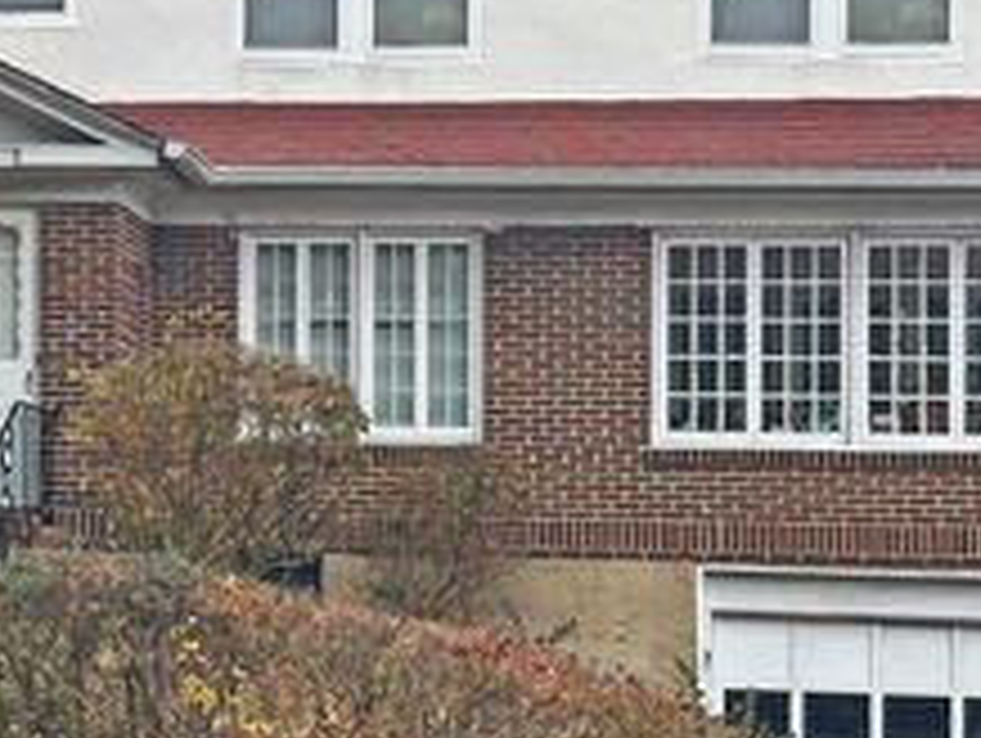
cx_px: 180
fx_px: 3121
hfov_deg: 17.7
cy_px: 164
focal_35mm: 110
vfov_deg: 13.4
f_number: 1.78
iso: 64
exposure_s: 1/1030
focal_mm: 6.86
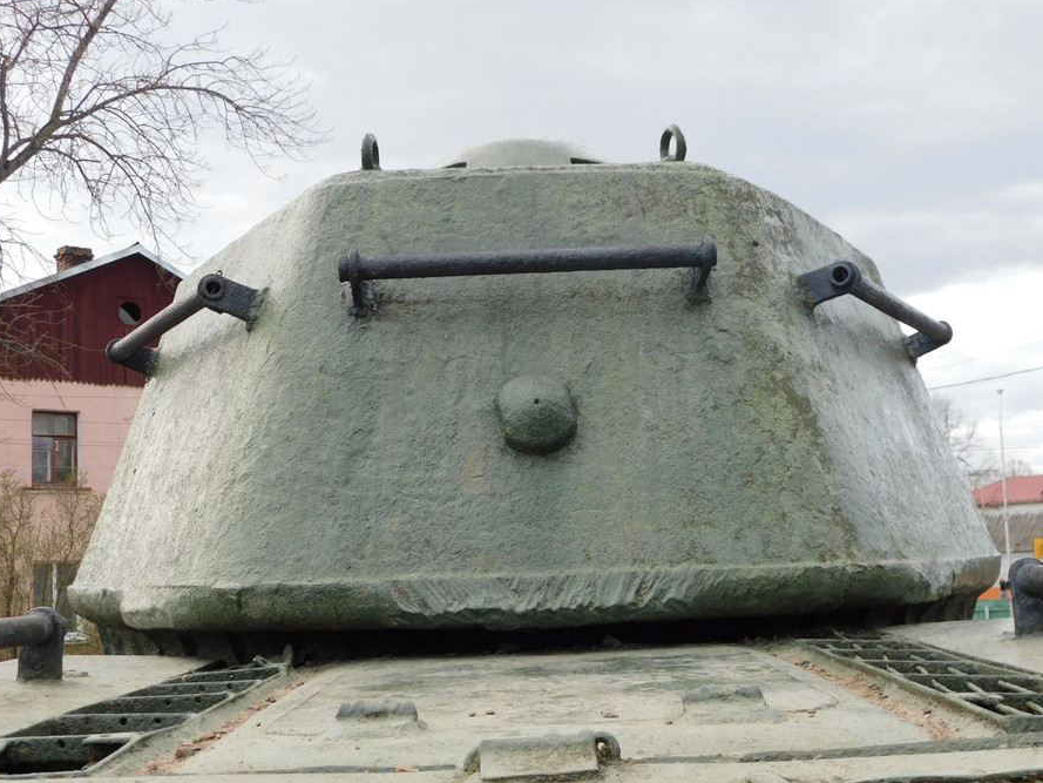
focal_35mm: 48
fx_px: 1446
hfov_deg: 39.6
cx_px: 573
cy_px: 446
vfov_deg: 30.2
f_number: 3.6
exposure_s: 1/320
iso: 125
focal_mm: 7.1
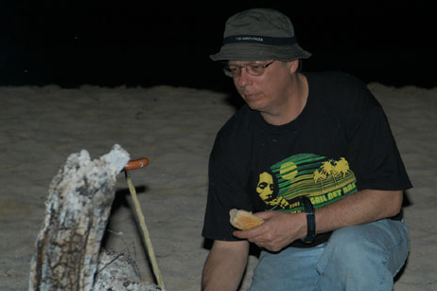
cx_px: 251
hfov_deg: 11.0
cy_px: 154
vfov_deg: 7.3
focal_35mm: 187
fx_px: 2264
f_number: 5
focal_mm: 85
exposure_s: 1/60
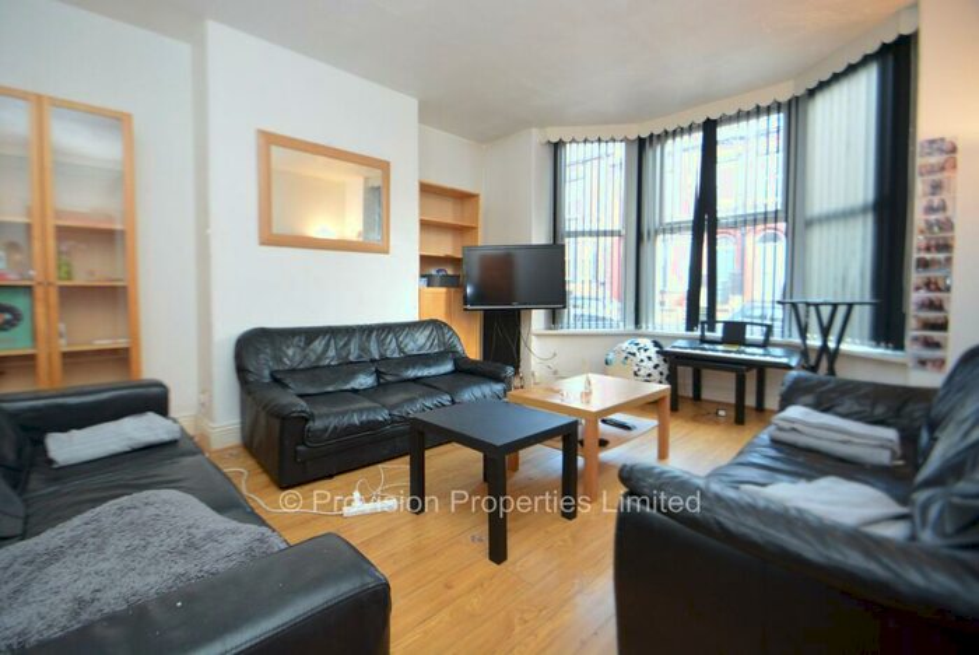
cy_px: 328
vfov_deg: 77.4
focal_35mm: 15
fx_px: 408
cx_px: 490
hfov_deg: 100.3
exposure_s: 1/60
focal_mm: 10
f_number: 4
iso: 800
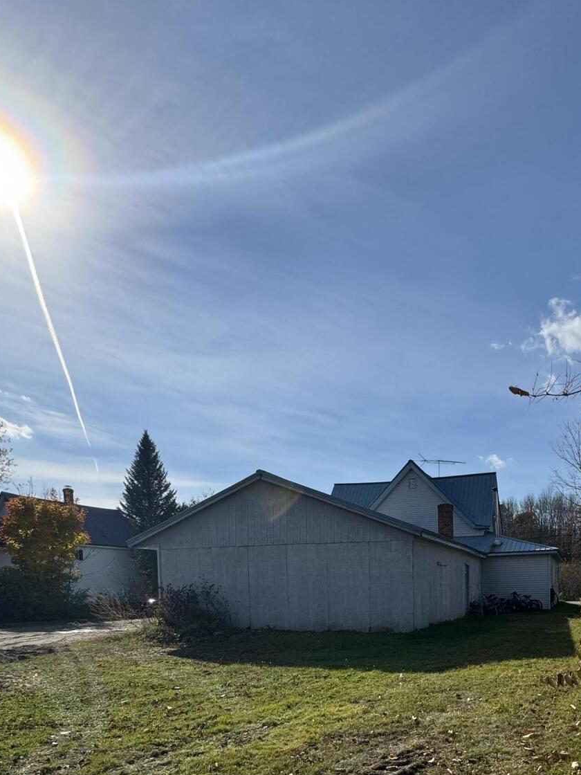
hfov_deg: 53.2
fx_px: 559
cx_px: 411
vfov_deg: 62.8
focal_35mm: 25
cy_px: 632
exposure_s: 1/2494
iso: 50
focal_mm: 2.22
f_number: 2.2
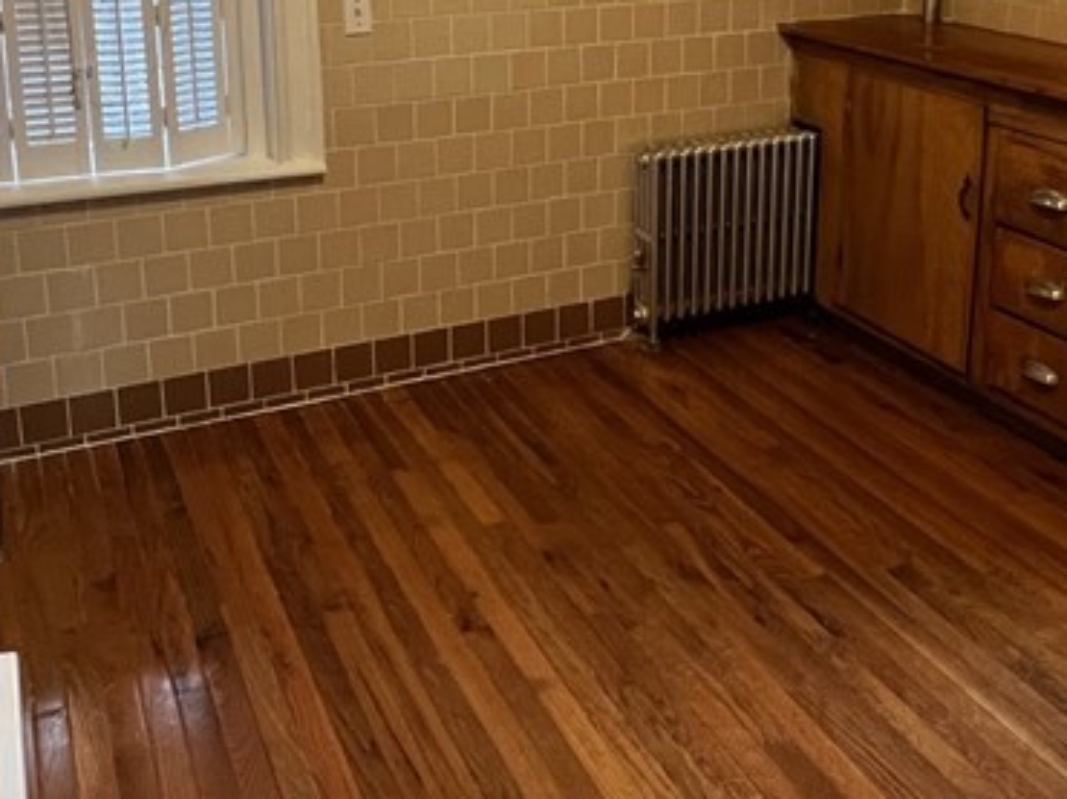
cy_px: 107
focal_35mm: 36
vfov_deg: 37.5
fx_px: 1109
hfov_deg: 51.3
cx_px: 574
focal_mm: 1.57
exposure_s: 1/60
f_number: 1.8
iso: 320
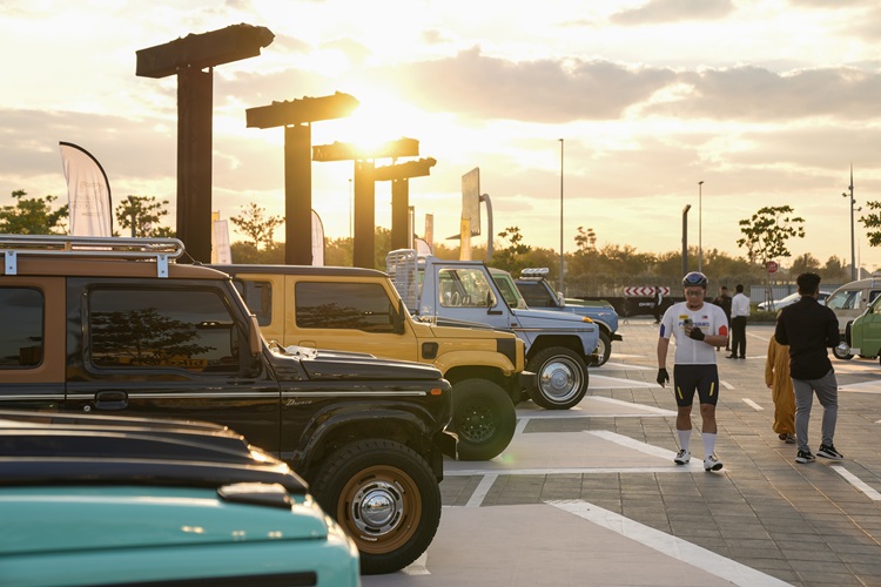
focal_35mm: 58
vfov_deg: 23.4
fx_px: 1419
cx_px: 440
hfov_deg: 34.5
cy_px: 294
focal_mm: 58
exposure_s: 1/320
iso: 125
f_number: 4
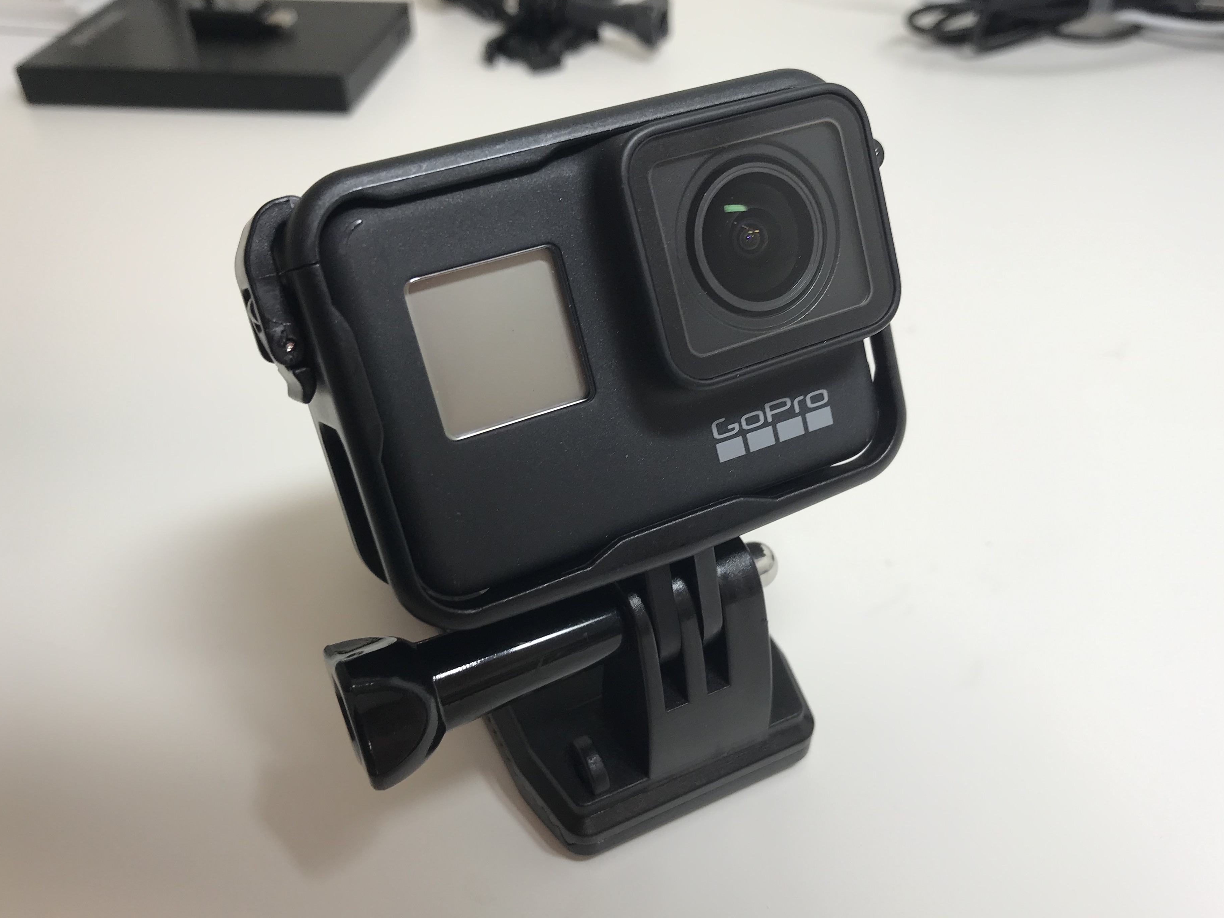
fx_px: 1096
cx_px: 615
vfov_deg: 45.4
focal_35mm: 31
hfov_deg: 58.4
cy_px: 501
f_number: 1.8
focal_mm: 3.99
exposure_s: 1/60
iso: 25
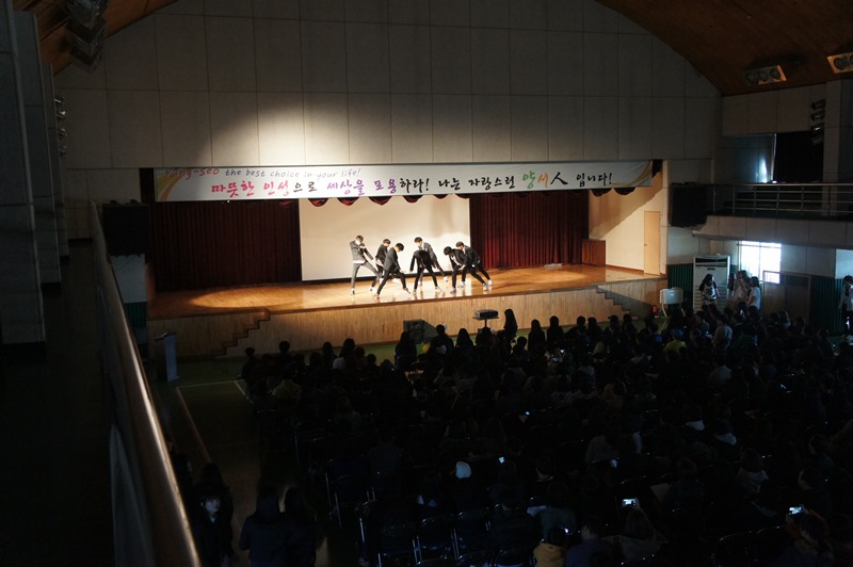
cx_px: 426
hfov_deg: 53.2
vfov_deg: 36.8
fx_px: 852
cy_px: 284
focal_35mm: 36
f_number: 4
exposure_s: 1/80
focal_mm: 24
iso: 1600
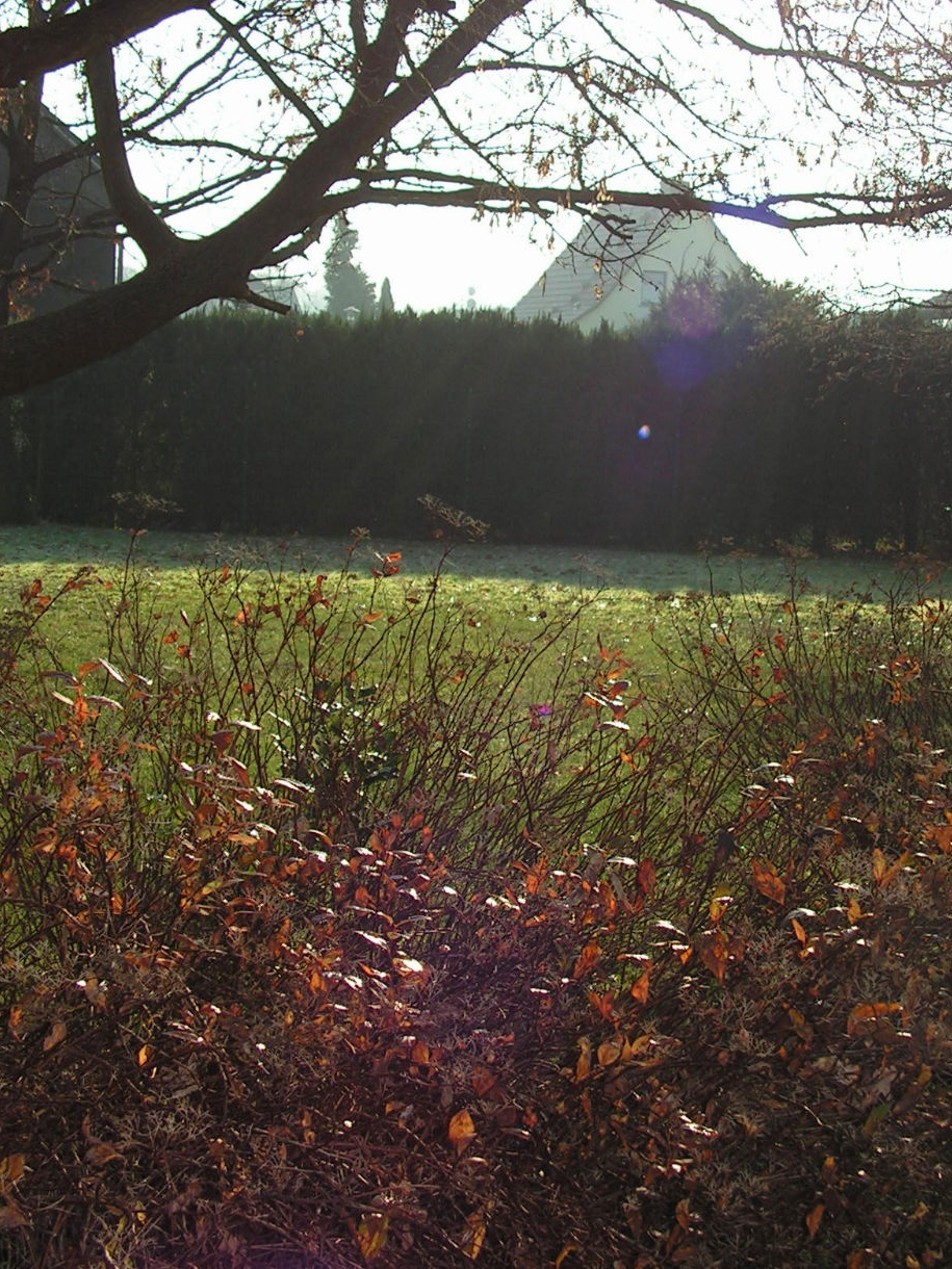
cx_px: 597
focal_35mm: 59
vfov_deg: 32.7
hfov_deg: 24.7
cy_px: 550
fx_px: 2163
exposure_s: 1/640
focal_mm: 7.6
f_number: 3.2
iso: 64
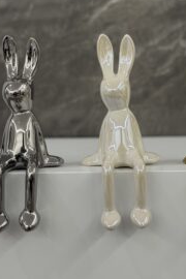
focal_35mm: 74
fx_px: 573
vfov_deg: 27.3
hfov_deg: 18.4
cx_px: 124
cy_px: 126
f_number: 1.78
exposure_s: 1/50
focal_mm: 6.76
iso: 125
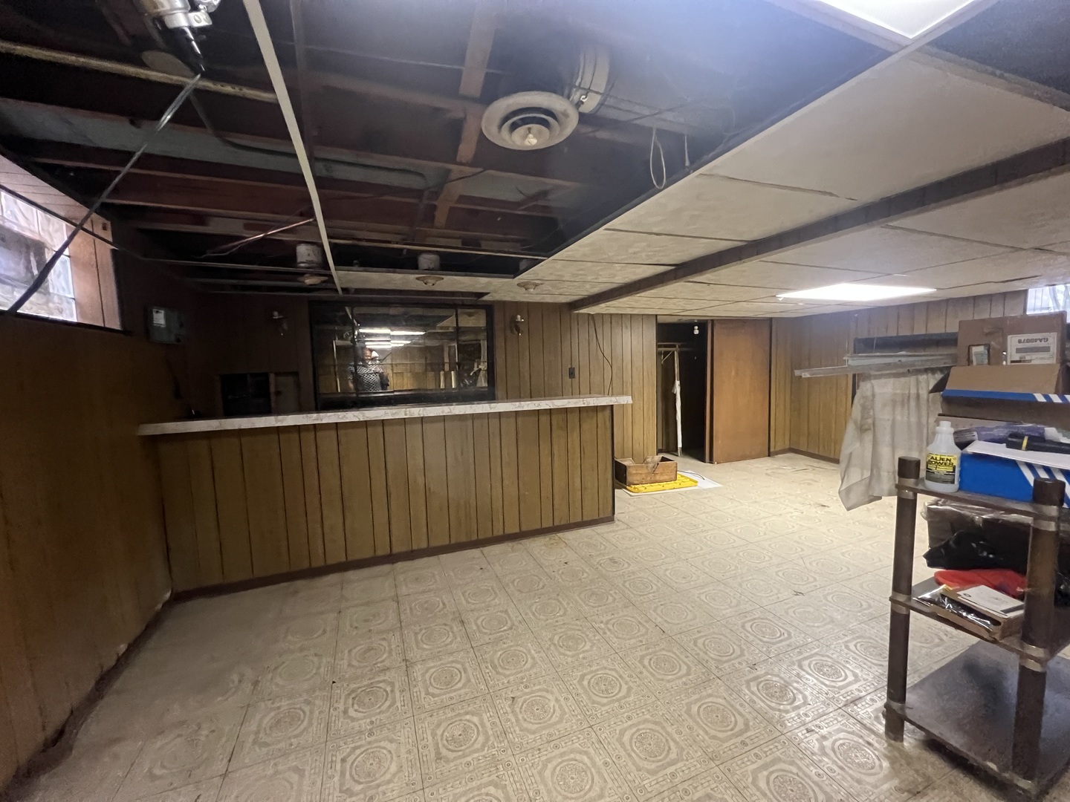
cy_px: 401
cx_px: 535
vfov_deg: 89.9
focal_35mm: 13
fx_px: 402
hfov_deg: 106.2
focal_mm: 1.57
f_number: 1.8
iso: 1000
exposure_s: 1/60
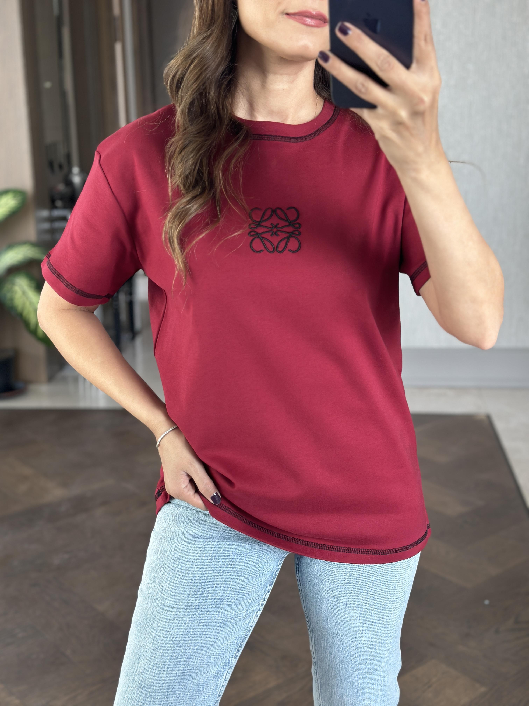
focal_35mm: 48
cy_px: 353
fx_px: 978
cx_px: 264
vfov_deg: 39.7
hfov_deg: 30.3
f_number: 1.78
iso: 125
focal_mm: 6.86
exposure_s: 1/82
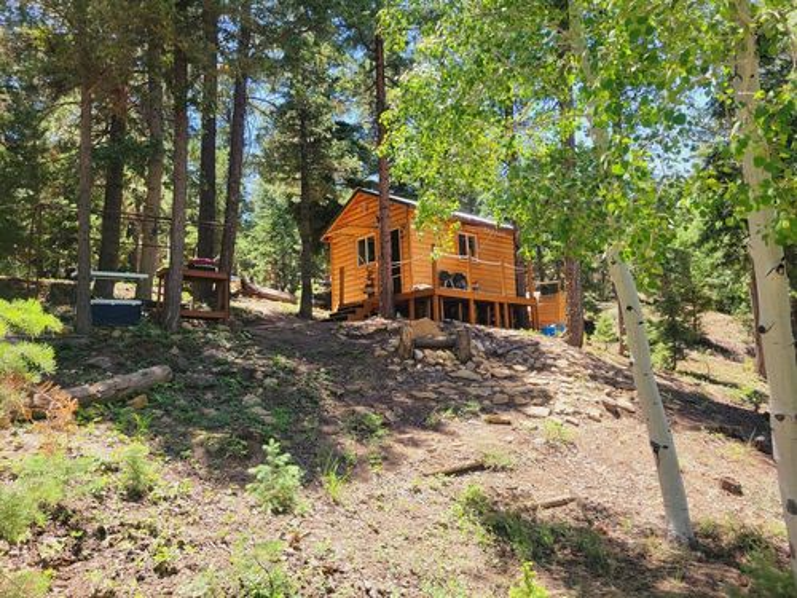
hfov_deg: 67.3
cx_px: 398
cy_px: 299
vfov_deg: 53.1
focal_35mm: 26
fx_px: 599
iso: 40
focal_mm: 5.4
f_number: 1.8
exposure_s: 1/492
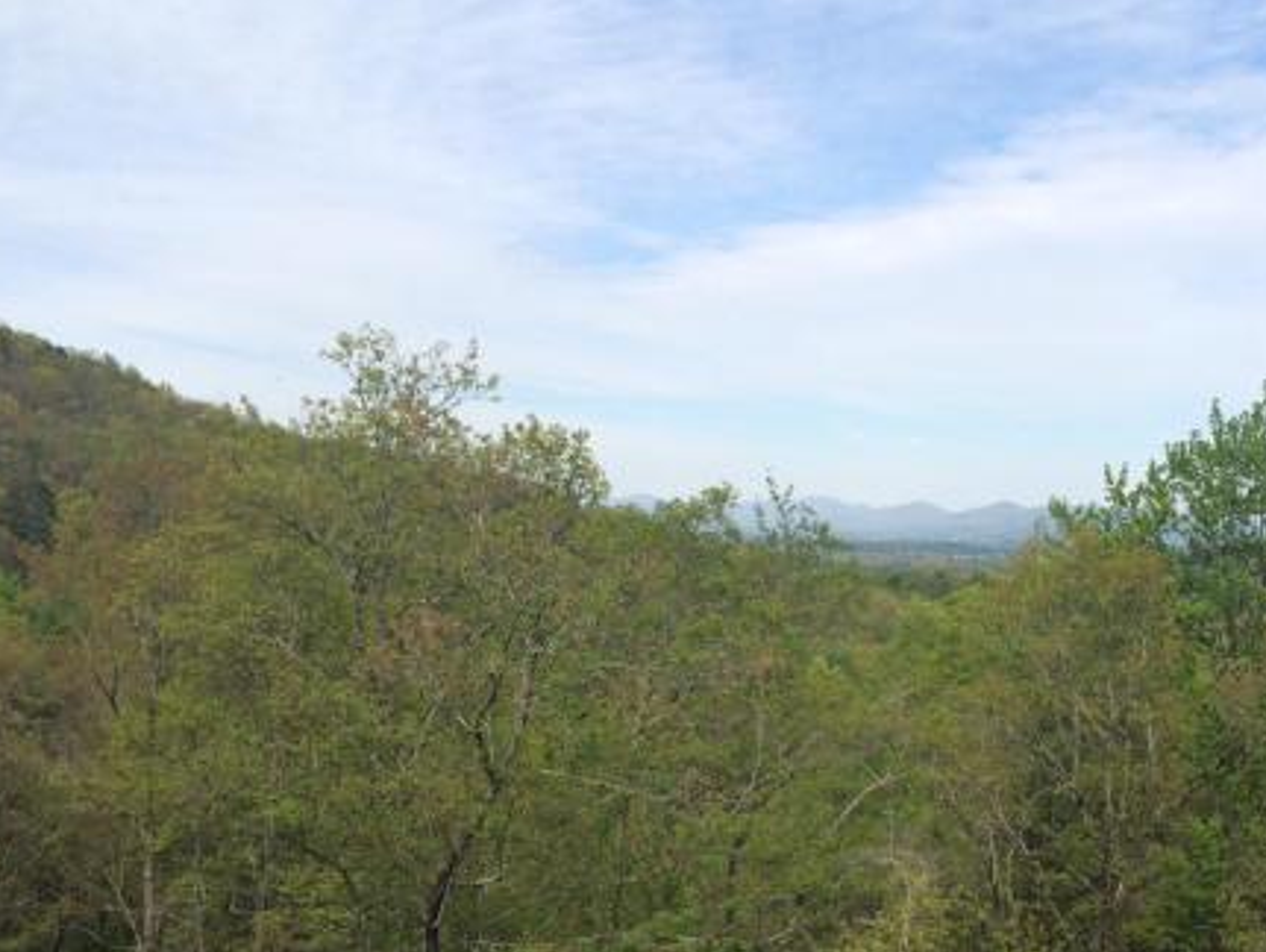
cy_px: 632
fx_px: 1428
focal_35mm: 39
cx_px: 822
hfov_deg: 47.2
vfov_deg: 36.5
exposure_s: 1/1580
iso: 32
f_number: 2.2
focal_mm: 4.15
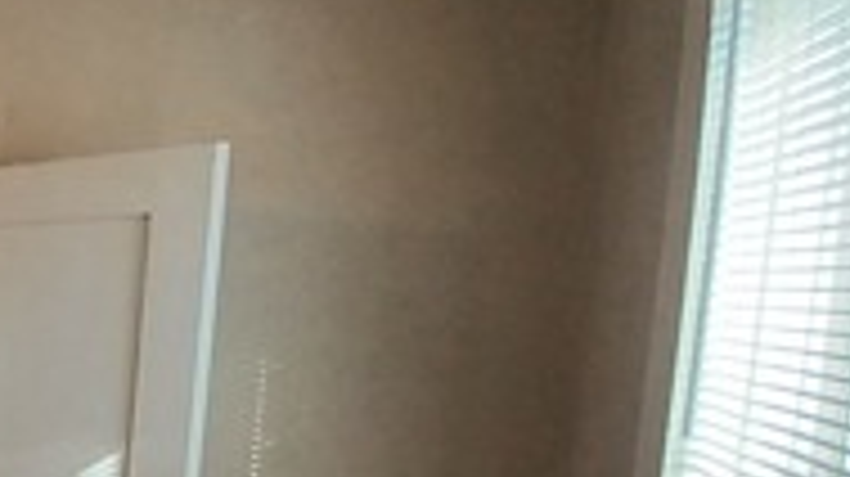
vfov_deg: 24.1
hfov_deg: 25.1
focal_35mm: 48
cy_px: 441
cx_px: -562
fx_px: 1081
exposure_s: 1/120
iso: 64
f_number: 2.2
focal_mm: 1.42
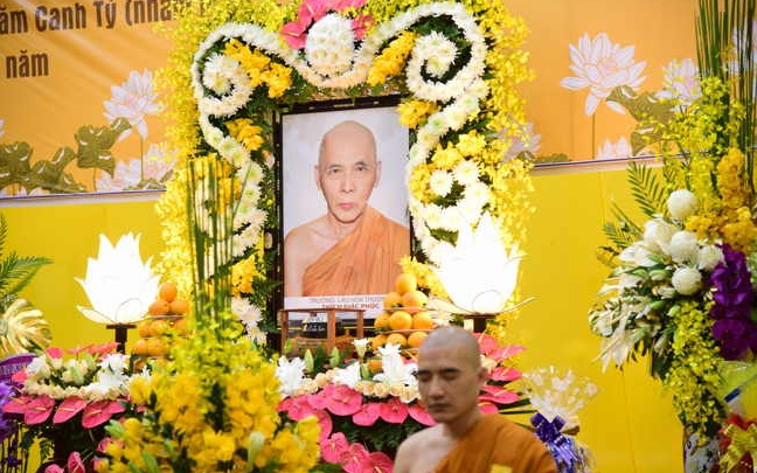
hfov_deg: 23.6
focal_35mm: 88
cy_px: 237
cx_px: 378
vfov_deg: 14.8
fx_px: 1816
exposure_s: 1/25
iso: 1250
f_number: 4
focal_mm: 86
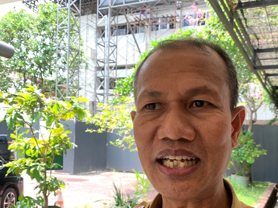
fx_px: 297
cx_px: 170
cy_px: 145
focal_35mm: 37
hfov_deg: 49.8
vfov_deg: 38.1
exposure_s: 1/121
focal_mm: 4.25
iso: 40
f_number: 1.8
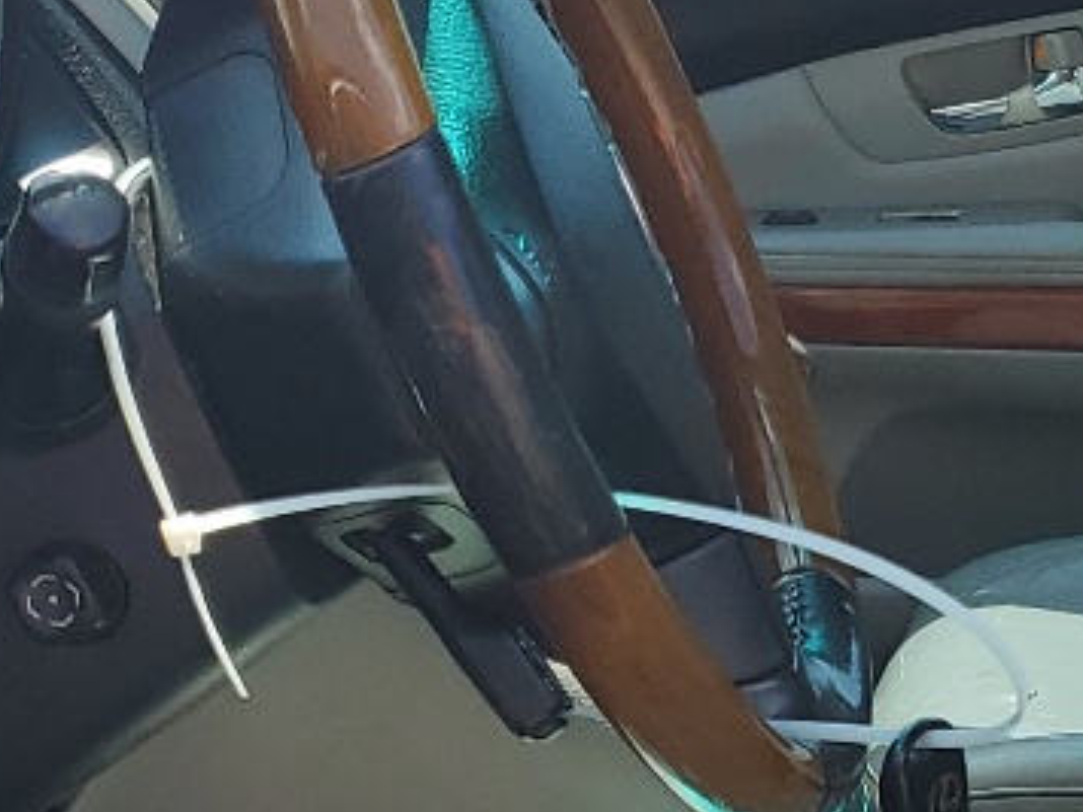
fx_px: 3660
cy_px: 909
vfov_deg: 12.4
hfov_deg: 16.7
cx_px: 904
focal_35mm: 117
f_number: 1.5
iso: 50
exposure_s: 1/1429
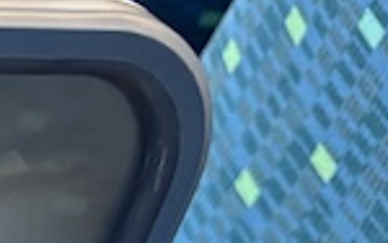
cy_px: 582
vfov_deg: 8.2
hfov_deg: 11.1
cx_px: -634
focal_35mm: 147
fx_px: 1556
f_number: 1.6
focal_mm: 5.96
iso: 320
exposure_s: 1/60
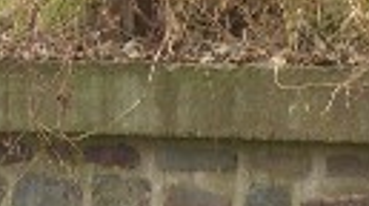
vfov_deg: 4.2
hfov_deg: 7.6
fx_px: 2744
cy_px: 542
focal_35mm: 281
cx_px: 459
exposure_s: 1/60
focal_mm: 11.8
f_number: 3.6
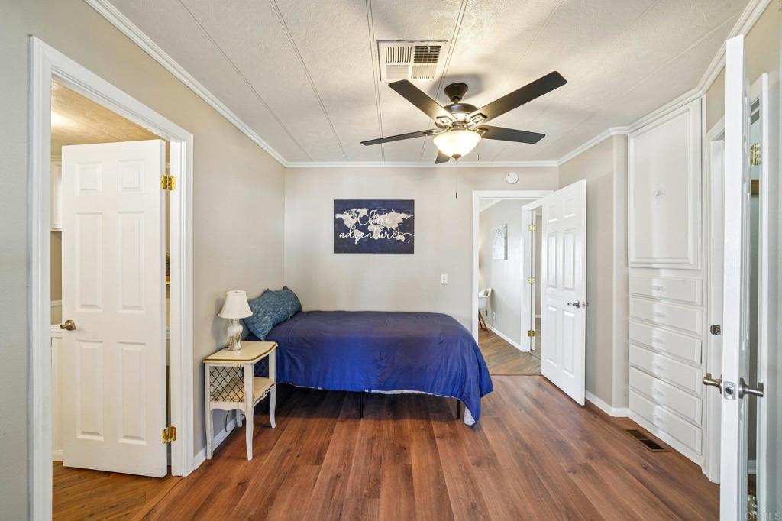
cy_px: 260
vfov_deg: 85.4
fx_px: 282
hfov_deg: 108.3
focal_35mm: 13
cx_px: 391
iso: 400
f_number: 9
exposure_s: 1/6
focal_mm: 13
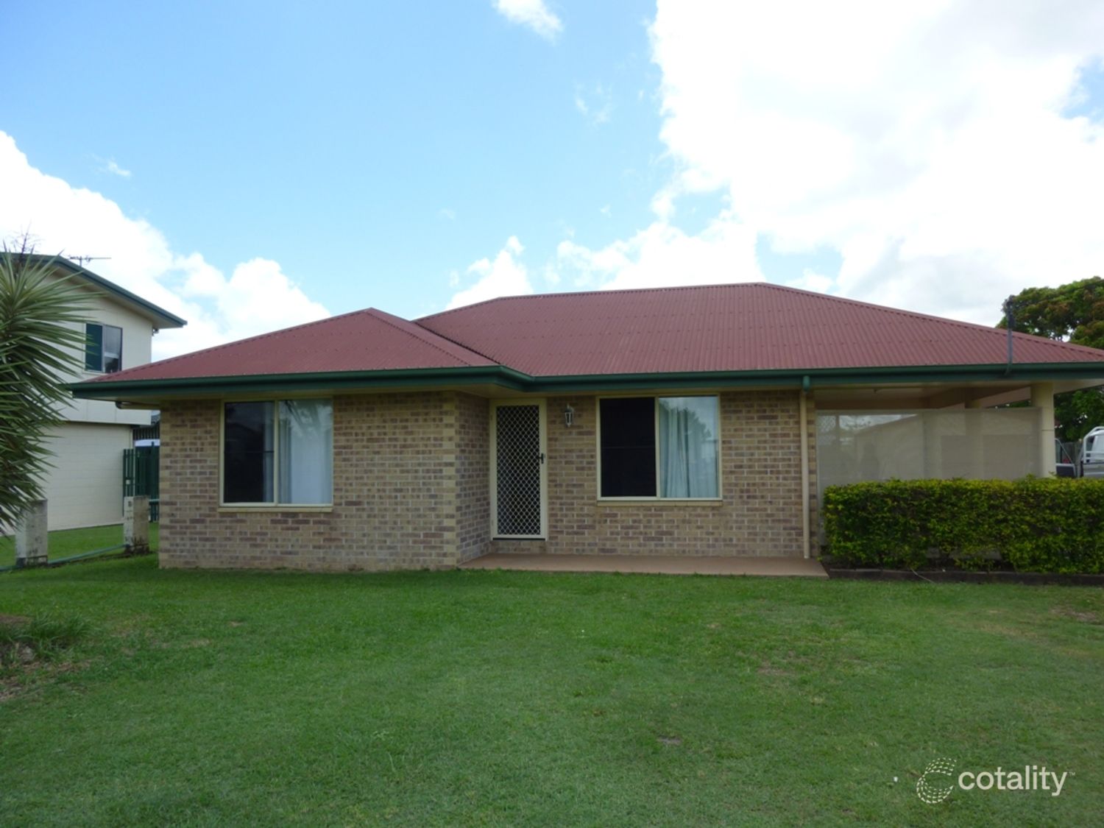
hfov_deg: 69.4
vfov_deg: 54.9
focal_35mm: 25
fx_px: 797
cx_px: 552
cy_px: 414
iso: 80
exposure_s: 1/500
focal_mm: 4.5
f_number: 3.3
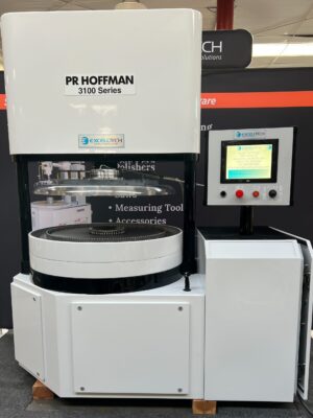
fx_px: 313
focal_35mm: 26
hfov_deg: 53.1
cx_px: 156
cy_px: 209
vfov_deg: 67.3
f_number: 1.5
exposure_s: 1/120
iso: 64
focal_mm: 5.7
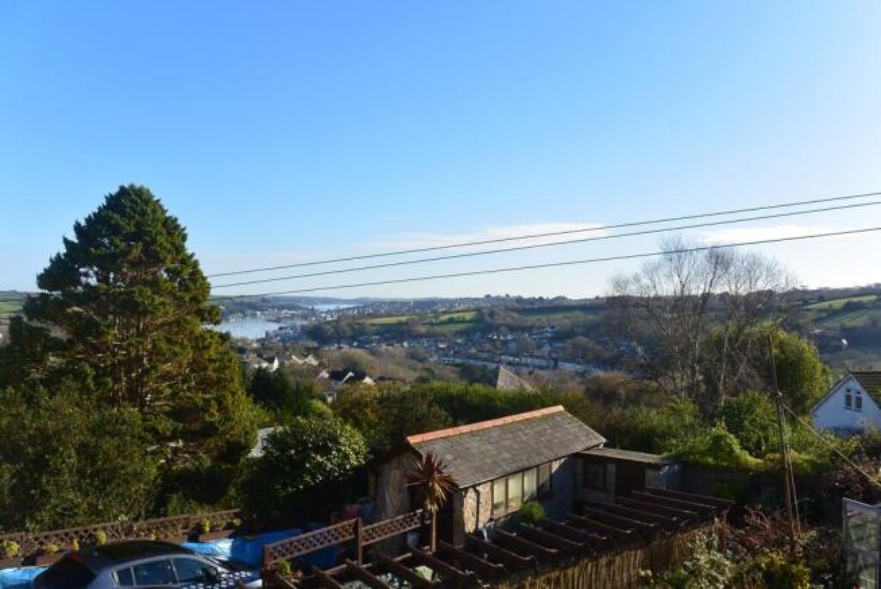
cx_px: 440
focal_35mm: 29
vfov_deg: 45.1
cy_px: 294
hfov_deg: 63.6
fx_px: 710
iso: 100
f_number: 4
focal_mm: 11
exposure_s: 1/320
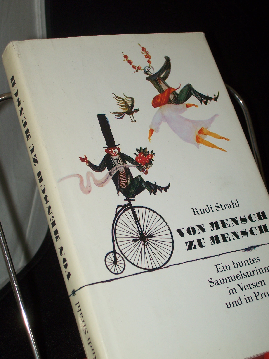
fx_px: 684
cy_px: 180
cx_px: 134
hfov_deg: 22.3
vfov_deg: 29.4
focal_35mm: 66
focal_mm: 11
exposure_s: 1/80
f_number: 3.6
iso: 80
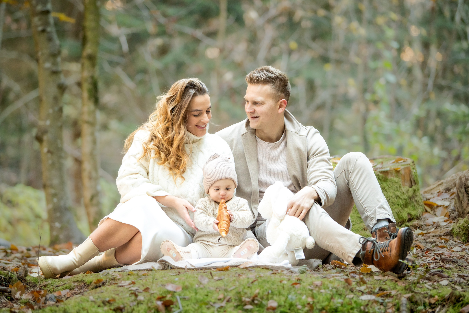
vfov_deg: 9.5
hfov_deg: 14.2
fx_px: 1889
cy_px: 156
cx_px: 234
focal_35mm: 145
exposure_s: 1/200
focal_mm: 145
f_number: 2.8
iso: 2000
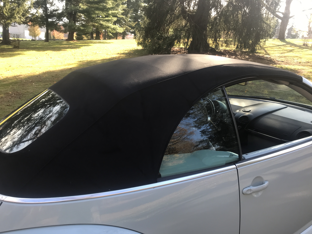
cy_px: 117
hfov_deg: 63.4
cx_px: 156
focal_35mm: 28
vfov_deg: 49.7
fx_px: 252
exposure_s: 1/203
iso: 20
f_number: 1.8
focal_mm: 3.99
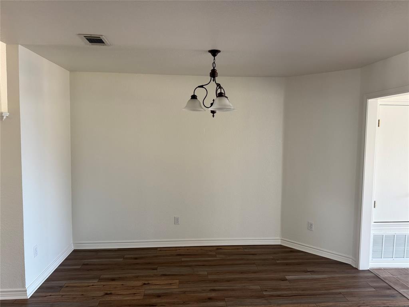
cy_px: 154
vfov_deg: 56.8
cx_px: 204
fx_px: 284
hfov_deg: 71.6
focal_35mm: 24
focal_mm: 6.76
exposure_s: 1/121
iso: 160
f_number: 1.78
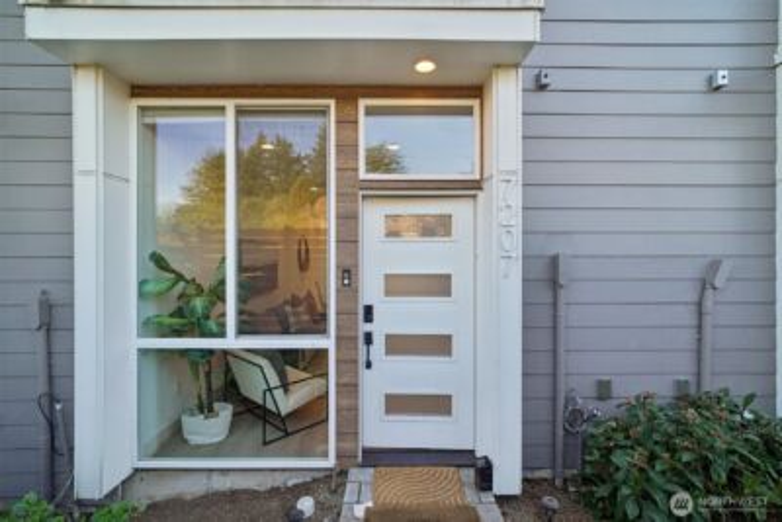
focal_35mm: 16
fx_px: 348
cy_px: 261
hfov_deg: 96.7
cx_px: 391
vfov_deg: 73.8
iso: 1600
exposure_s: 1/250
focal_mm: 16
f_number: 8
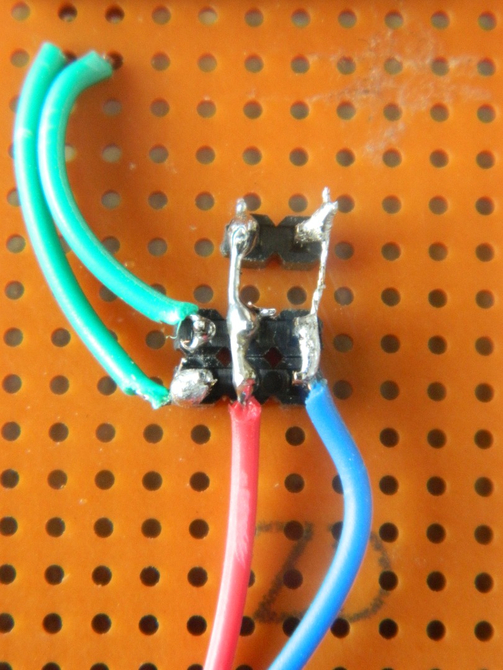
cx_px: 252
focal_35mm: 129
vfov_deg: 15.3
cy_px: 335
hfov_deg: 11.5
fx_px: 2499
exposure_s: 1/100
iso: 400
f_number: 4.7
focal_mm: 23.2
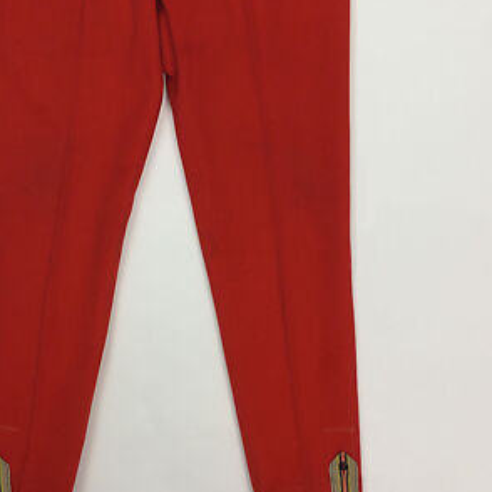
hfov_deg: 30.4
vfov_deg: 30.2
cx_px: 187
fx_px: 900
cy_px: 136
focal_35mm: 56
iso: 32
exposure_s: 1/60
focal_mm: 3.3
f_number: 2.4
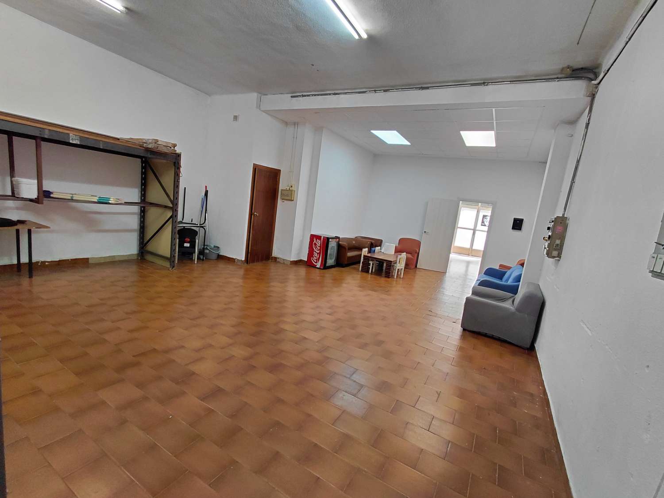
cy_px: 249
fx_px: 307
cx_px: 332
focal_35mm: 16
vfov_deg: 78.1
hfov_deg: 94.5
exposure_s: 1/50
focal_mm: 1.64
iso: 125
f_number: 2.2
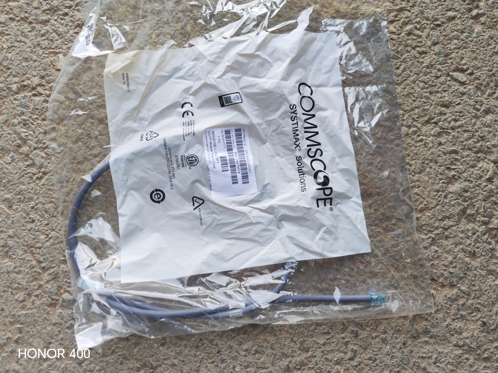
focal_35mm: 27
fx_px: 388
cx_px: 249
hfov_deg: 65.3
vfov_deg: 51.4
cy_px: 186
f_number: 1.9
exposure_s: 1/100
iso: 80
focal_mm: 6.12
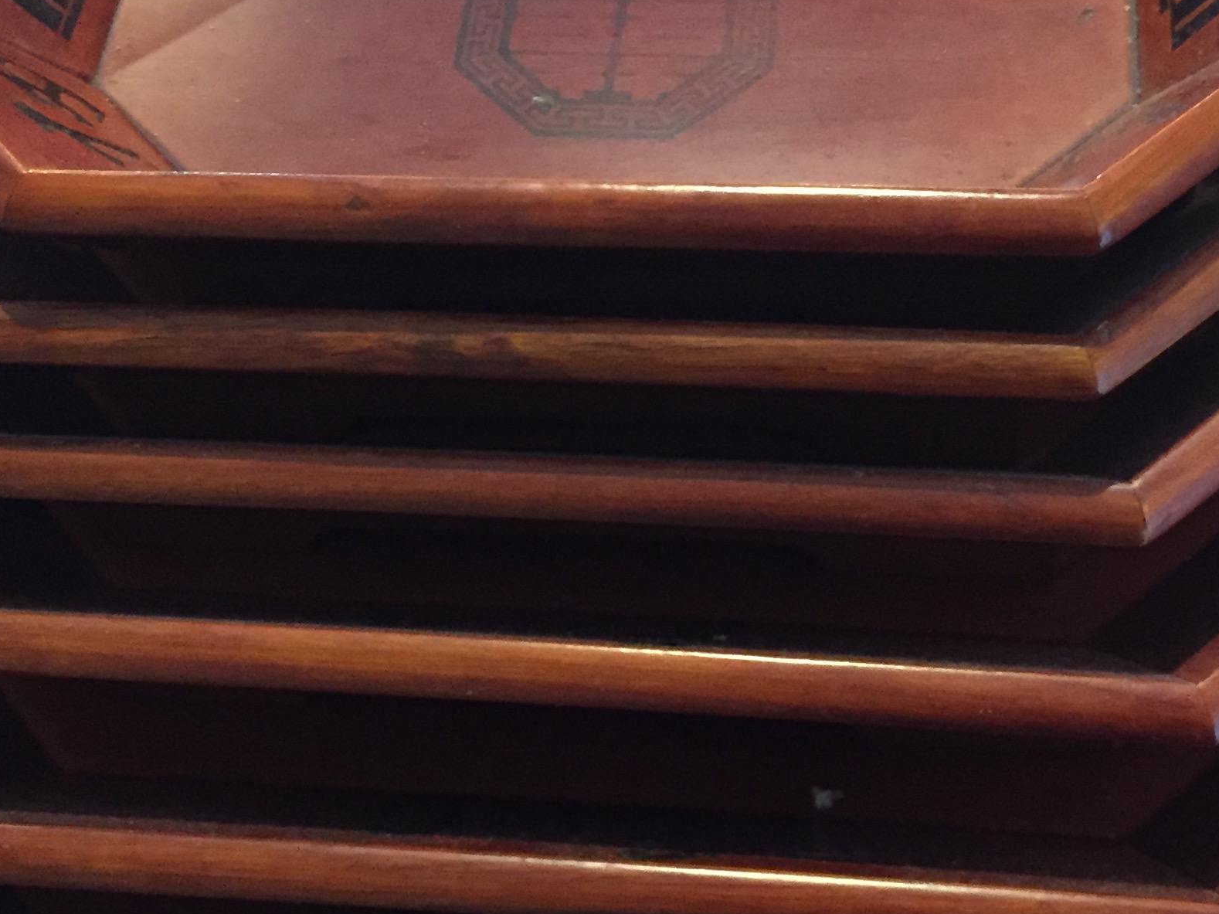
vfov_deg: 24.4
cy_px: 467
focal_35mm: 60
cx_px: 724
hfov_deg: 32.1
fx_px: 2113
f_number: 2.2
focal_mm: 4.15
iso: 400
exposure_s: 1/15
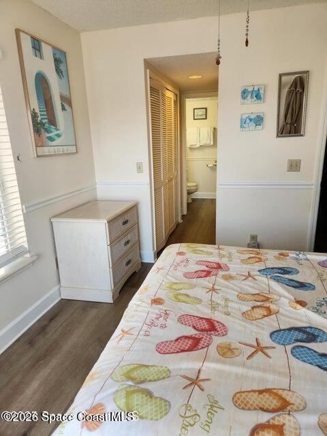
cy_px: 218
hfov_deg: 58.9
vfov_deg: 73.9
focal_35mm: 23
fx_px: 290
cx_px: 164
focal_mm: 5.4
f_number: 1.8
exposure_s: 1/180
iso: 125
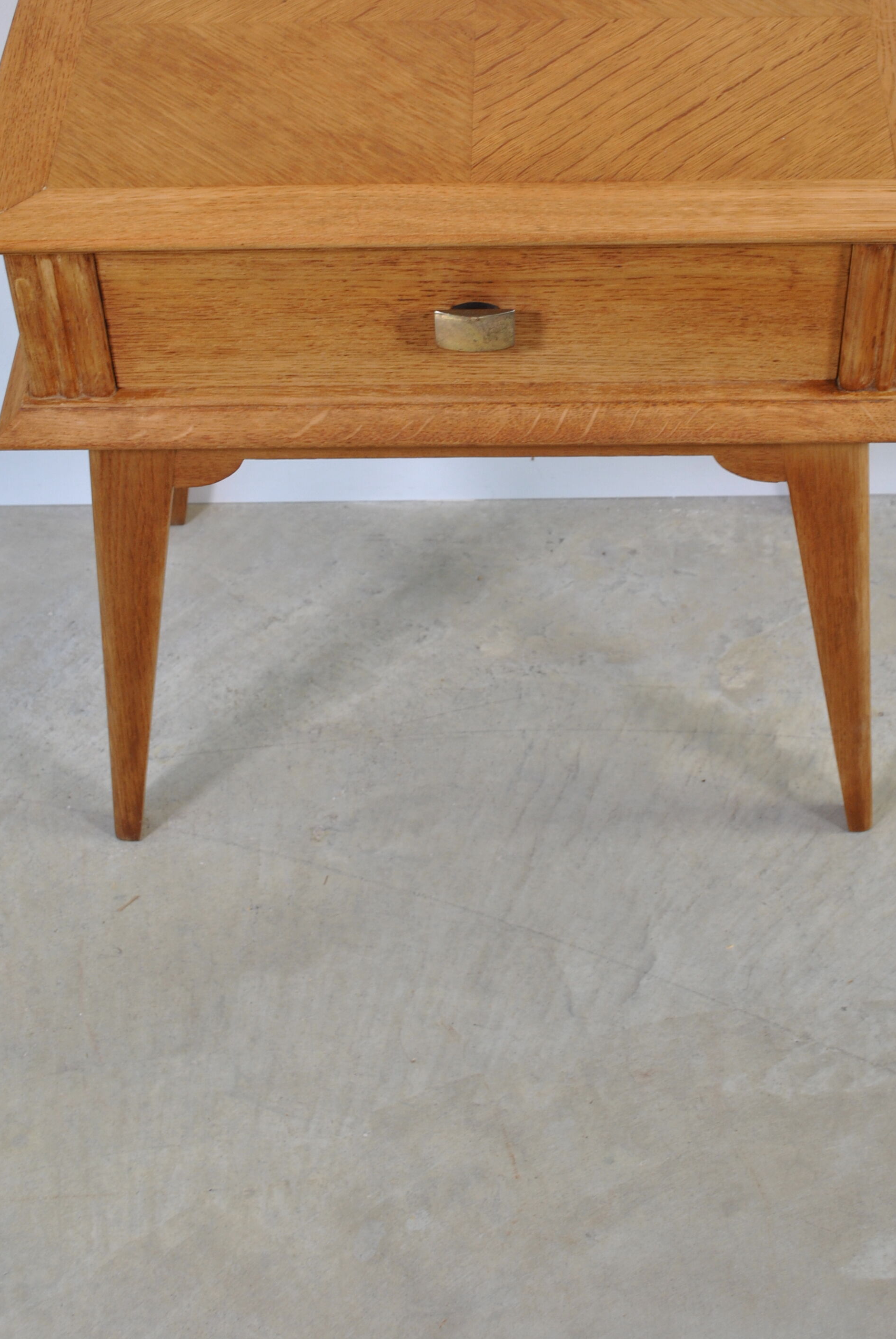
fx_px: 2308
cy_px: 421
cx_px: 517
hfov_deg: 22.0
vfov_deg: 32.0
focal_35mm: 62
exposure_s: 1/25
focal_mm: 30
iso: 200
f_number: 7.1
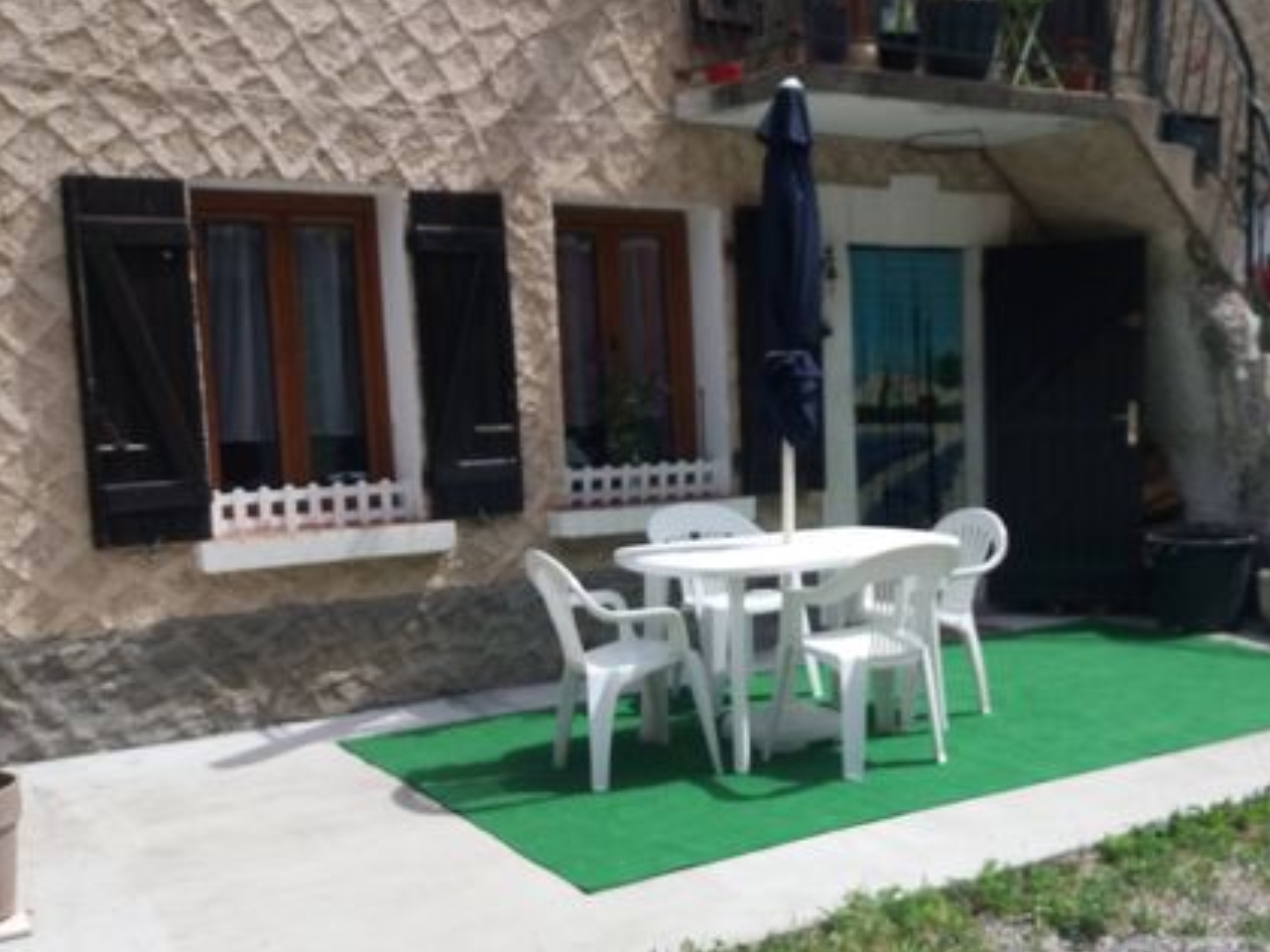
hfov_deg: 46.2
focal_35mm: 40
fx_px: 1468
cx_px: 826
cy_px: 571
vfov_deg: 35.8
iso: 64
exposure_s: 1/1266
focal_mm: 3.7
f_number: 1.9
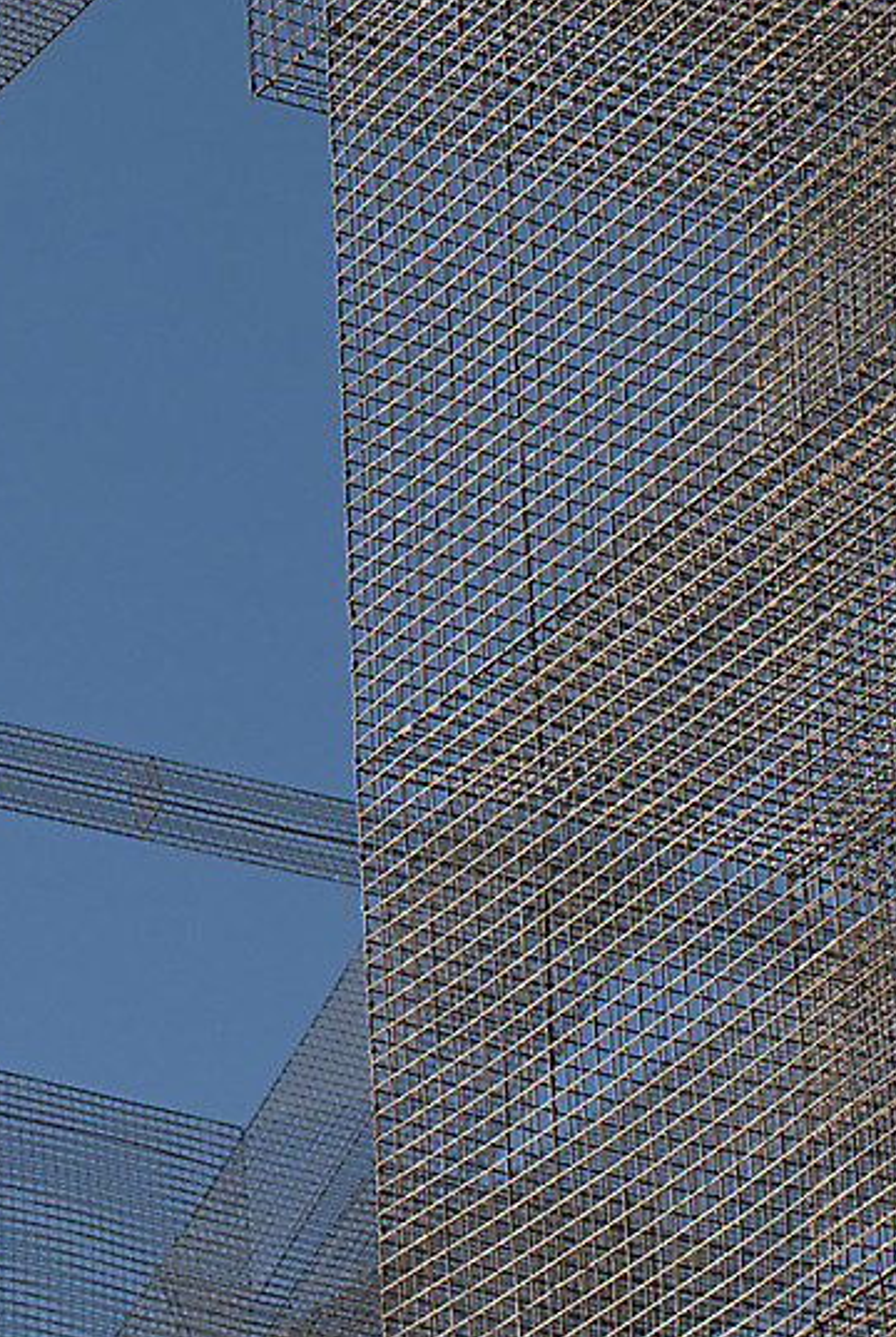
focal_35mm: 268
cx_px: 411
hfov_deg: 5.1
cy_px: -194
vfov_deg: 7.6
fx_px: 9966
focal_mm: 40
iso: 100
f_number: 7.1
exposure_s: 1/250
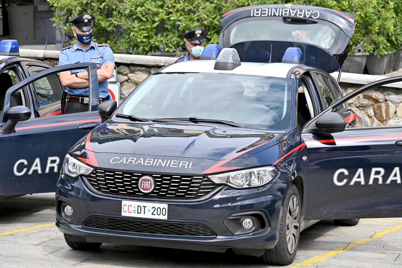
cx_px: 201
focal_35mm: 130
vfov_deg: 10.5
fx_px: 1452
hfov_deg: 15.8
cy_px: 134
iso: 200
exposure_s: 1/500
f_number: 7.1
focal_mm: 130
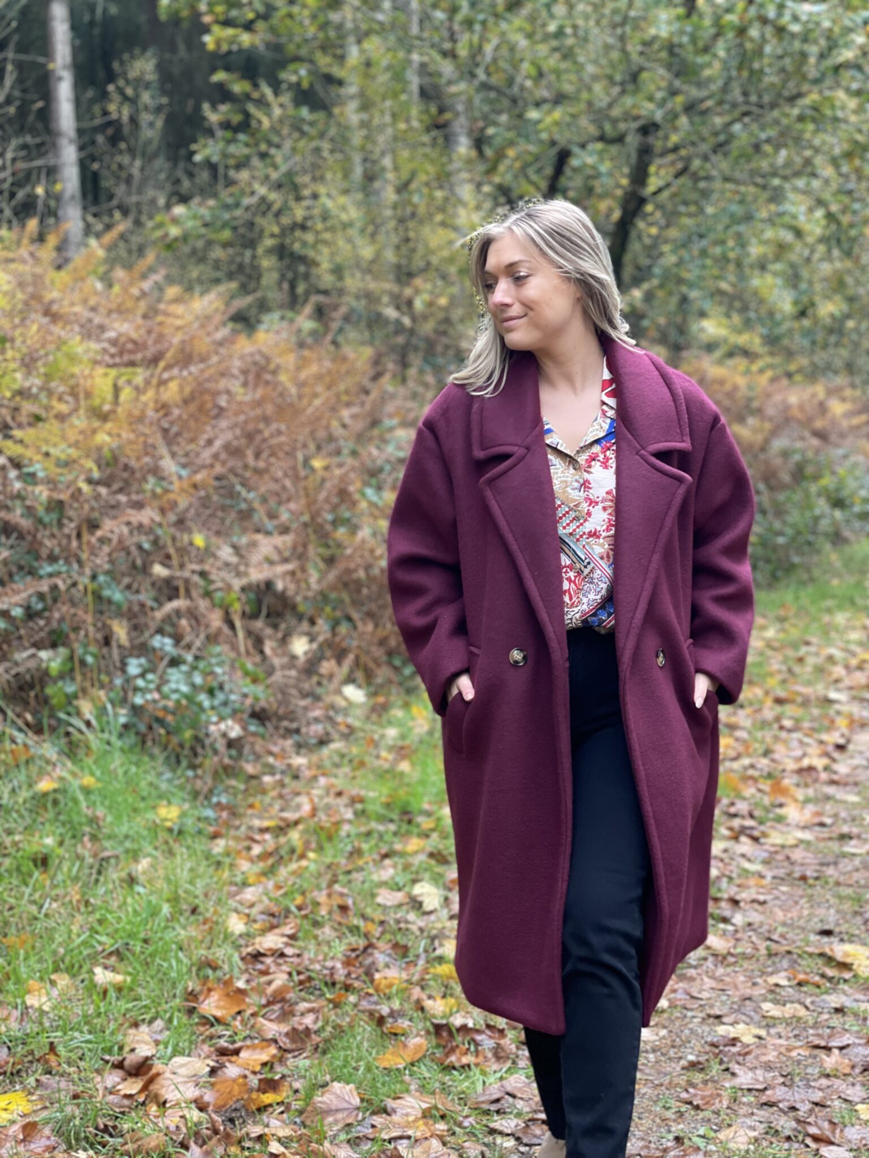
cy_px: 579
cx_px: 434
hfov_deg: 28.0
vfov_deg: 36.8
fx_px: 1741
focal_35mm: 52
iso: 80
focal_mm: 6
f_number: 2
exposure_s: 1/122
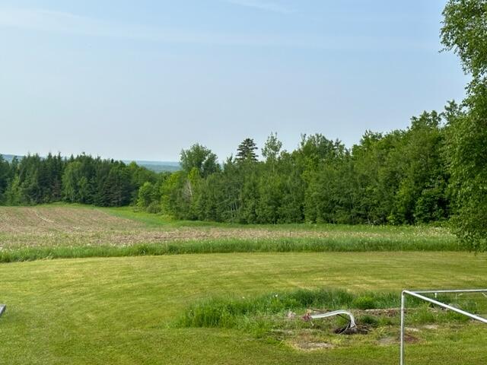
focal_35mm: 48
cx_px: 244
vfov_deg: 30.3
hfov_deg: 39.7
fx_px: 675
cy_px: 182
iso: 64
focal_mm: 6.86
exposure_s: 1/3058
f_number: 1.78
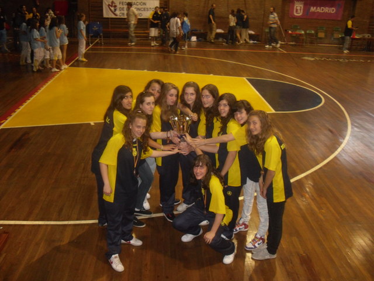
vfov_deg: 40.7
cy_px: 140
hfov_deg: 52.6
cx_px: 187
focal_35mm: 35
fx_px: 378
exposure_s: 1/45
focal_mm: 6.3
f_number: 3
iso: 400
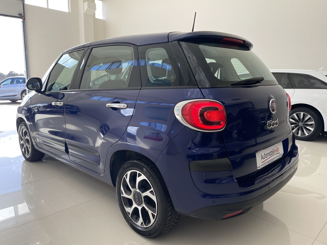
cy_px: 122
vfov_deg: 53.1
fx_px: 246
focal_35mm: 26
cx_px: 164
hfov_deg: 67.3
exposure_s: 1/378
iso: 32
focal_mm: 4.2
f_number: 1.6
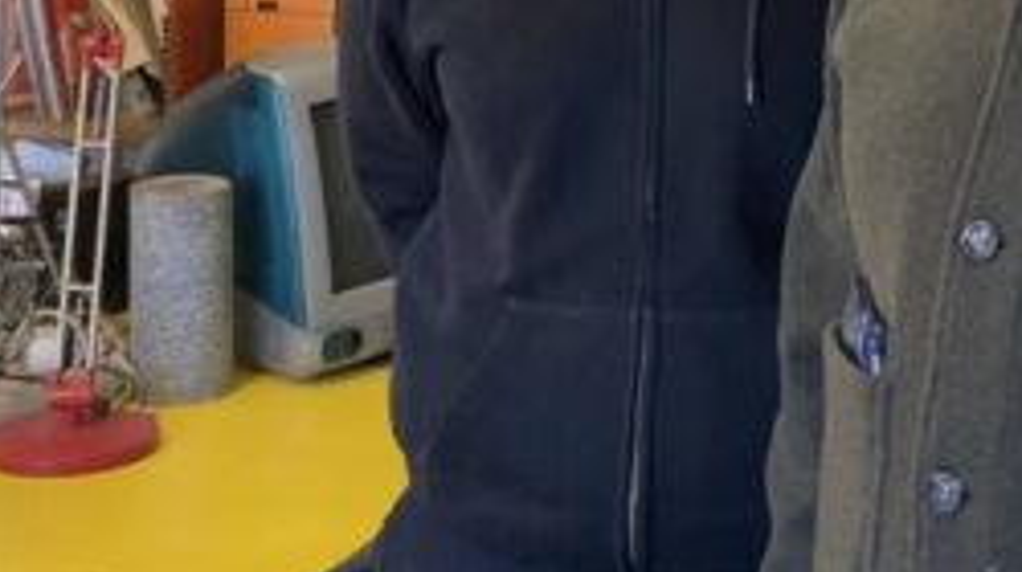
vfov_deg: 14.5
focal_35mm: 79
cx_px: 760
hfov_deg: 26.5
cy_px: -212
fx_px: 2139
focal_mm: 4.25
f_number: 1.8
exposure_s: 1/50
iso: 160
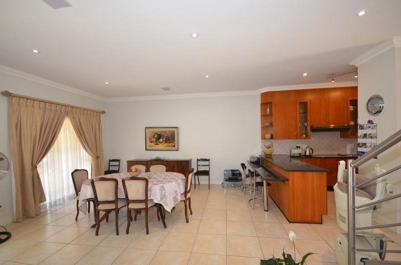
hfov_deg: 100.5
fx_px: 167
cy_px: 132
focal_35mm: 15
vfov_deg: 77.1
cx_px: 200
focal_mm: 10
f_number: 4
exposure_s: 1/60
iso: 800
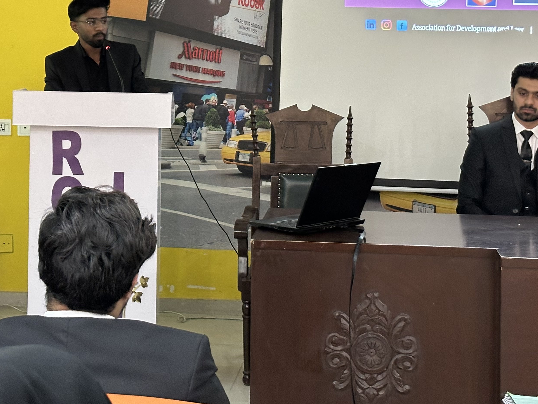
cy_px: 83
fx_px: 1212
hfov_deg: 25.0
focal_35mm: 78
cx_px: 246
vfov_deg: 18.7
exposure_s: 1/40
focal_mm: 6.86
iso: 400
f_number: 1.78
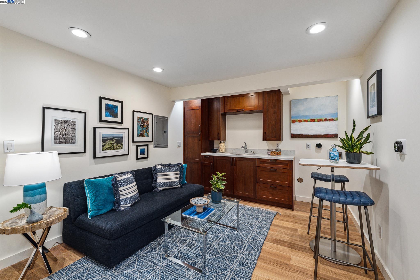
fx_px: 175
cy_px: 140
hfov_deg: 100.4
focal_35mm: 15
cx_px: 210
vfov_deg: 77.3
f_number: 11
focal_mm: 15
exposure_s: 1/13
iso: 320
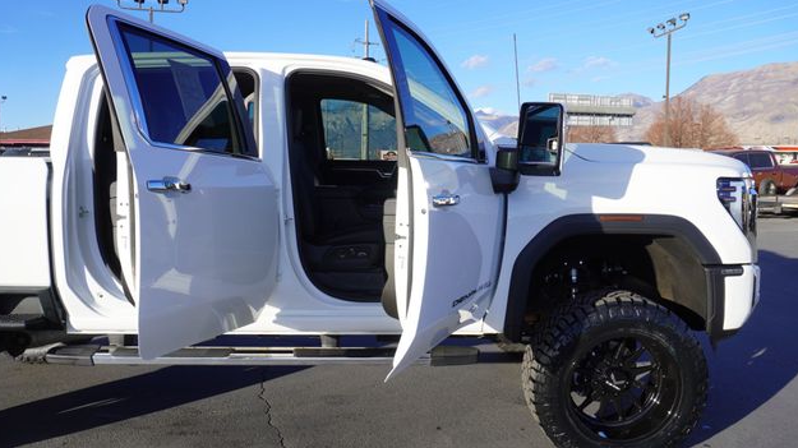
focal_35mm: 29
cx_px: 396
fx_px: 613
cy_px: 232
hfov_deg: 66.1
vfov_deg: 40.1
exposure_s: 1/200
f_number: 6.3
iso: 100
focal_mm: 18
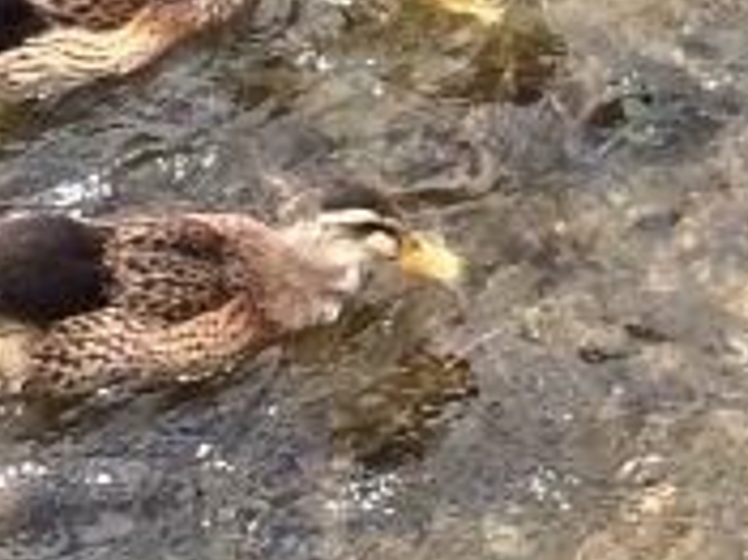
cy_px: -150
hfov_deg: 11.4
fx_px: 3671
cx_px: 949
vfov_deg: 8.6
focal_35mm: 170
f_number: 2.2
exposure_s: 1/695
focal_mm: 4.15
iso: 32
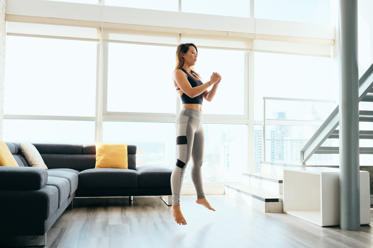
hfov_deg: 54.4
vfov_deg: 37.8
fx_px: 363
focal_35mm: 35
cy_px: 124
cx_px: 186
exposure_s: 1/200
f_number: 2.8
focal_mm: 23
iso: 400
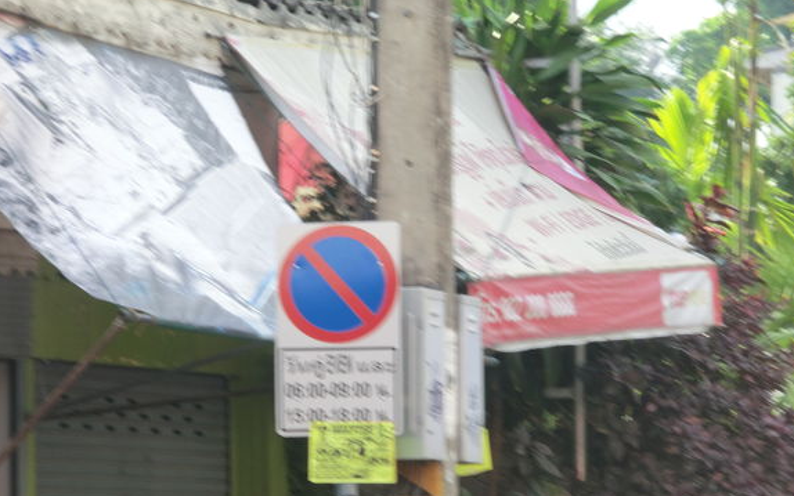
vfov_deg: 4.6
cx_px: 357
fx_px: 6233
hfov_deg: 7.3
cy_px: 287
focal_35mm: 288
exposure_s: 1/60
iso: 80
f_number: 5.7
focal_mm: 43
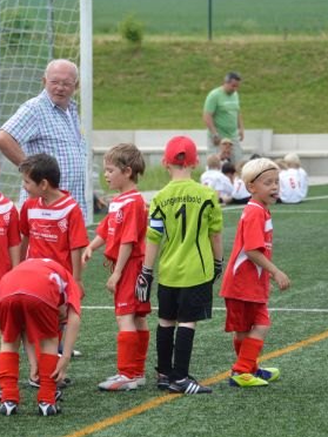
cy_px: 218
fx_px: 3285
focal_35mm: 260
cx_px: 108
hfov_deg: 5.7
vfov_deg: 7.6
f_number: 5.3
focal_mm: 112
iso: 400
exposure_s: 1/1000
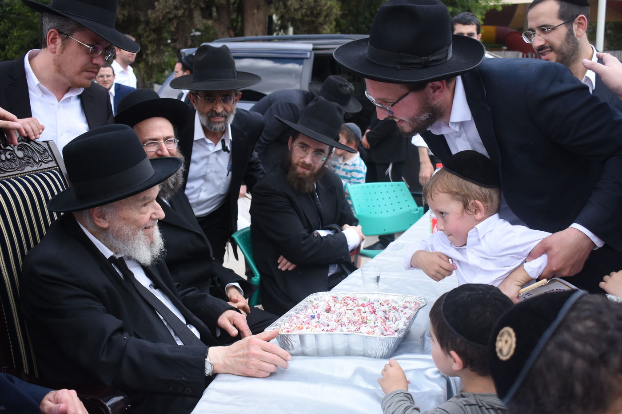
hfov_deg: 42.3
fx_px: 803
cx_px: 311
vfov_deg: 28.9
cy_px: 207
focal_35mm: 46
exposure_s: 1/1250
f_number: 5
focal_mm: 31
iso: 640
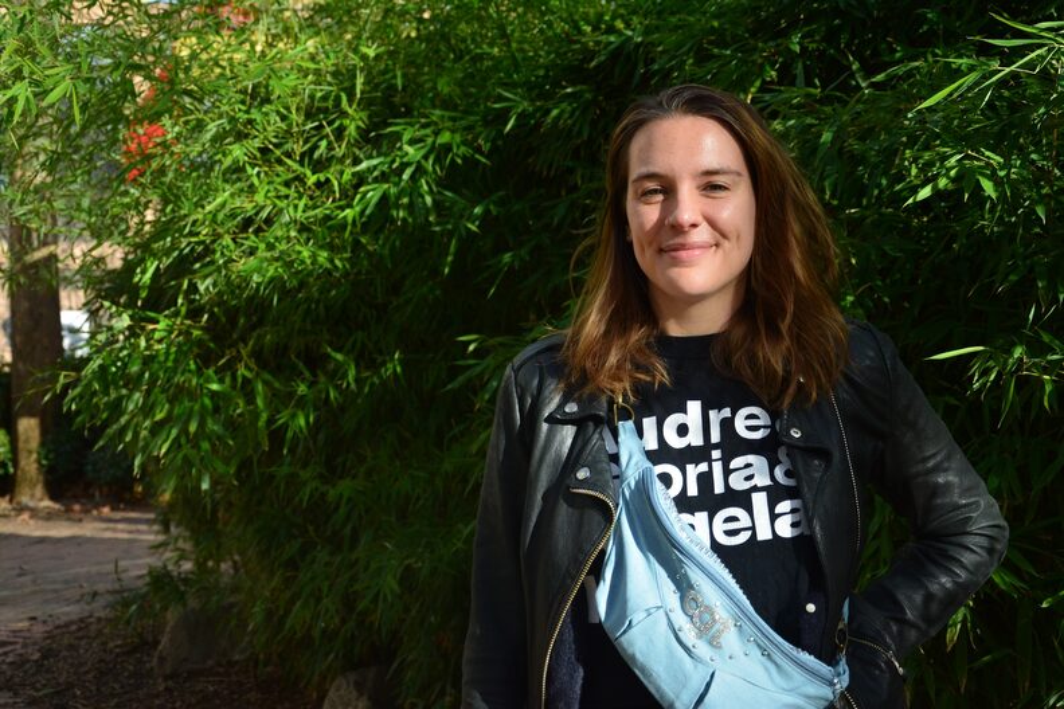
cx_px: 532
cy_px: 354
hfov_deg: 37.9
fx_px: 1552
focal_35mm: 52
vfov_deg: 25.8
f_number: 4.5
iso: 800
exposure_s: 1/2000
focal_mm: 35
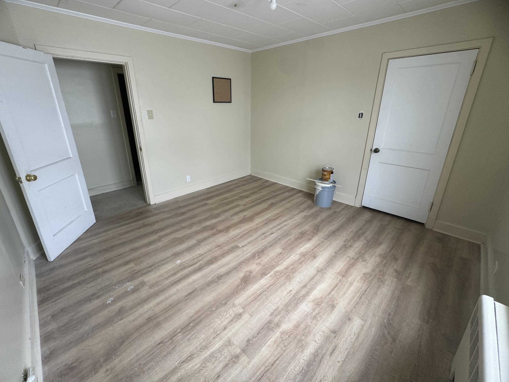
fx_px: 221
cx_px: 243
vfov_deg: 81.7
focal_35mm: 15
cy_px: 180
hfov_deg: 98.1
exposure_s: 1/99
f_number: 2.2
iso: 100
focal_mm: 2.22
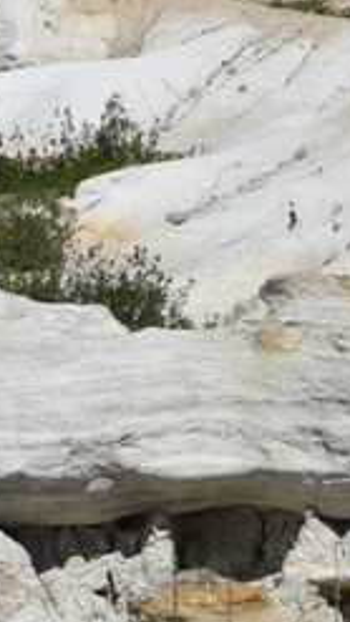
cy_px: -217
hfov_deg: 2.7
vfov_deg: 4.8
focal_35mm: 445
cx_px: 987
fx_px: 7339
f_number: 10
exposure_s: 1/400
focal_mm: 82
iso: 100
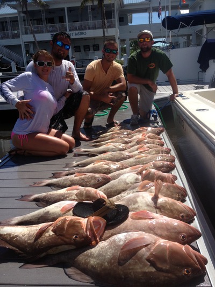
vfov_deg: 52.6
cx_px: 108
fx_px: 290
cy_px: 144
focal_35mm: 35
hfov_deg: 40.7
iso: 50
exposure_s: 1/2208
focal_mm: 4.28
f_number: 2.4
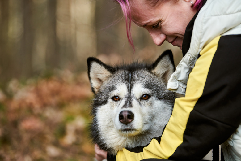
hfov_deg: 13.7
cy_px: 80
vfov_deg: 9.1
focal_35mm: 150
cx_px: 120
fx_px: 1004
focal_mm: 150
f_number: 3.2
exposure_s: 1/800
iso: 250
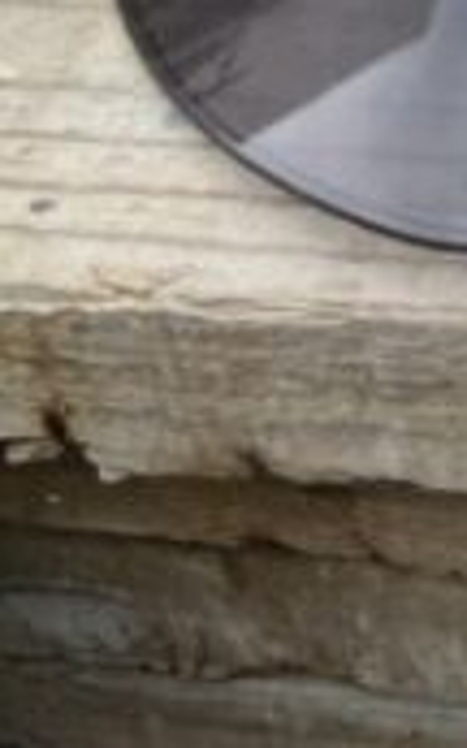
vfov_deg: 17.9
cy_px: -428
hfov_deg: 11.2
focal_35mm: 102
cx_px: 1033
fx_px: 2079
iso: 50
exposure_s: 1/2123
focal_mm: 5.7
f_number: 1.5
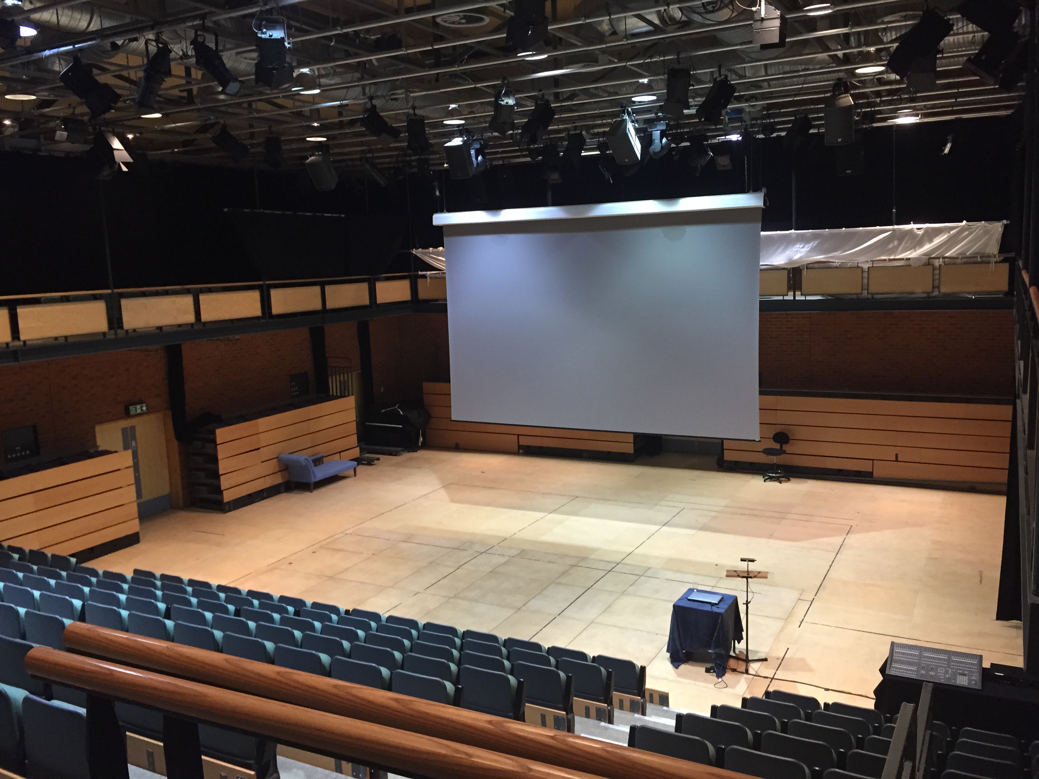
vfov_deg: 48.2
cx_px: 520
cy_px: 390
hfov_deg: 61.7
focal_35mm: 29
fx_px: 870
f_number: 2.2
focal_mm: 4.15
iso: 200
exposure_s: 1/33
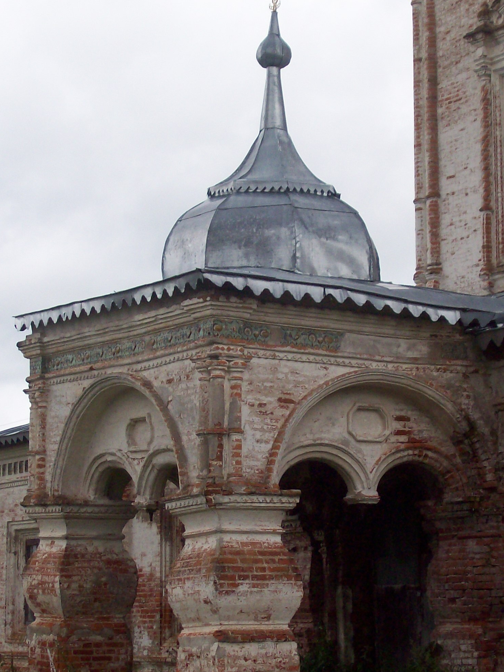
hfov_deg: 14.6
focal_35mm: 101
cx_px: 280
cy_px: 378
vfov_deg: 19.4
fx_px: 1962
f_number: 3.8
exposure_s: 1/550
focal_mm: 11.6
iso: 80
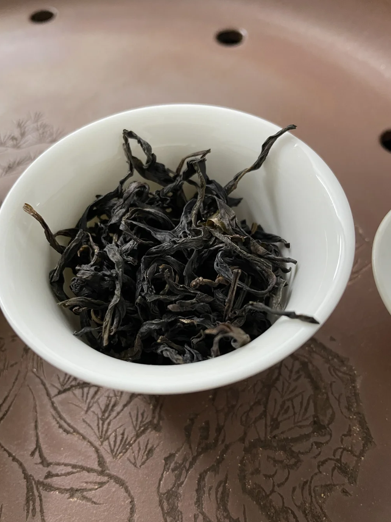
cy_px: 278
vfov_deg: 63.4
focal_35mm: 28
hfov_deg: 49.7
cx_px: 188
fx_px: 422
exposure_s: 1/60
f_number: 1.6
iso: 500
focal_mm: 4.2
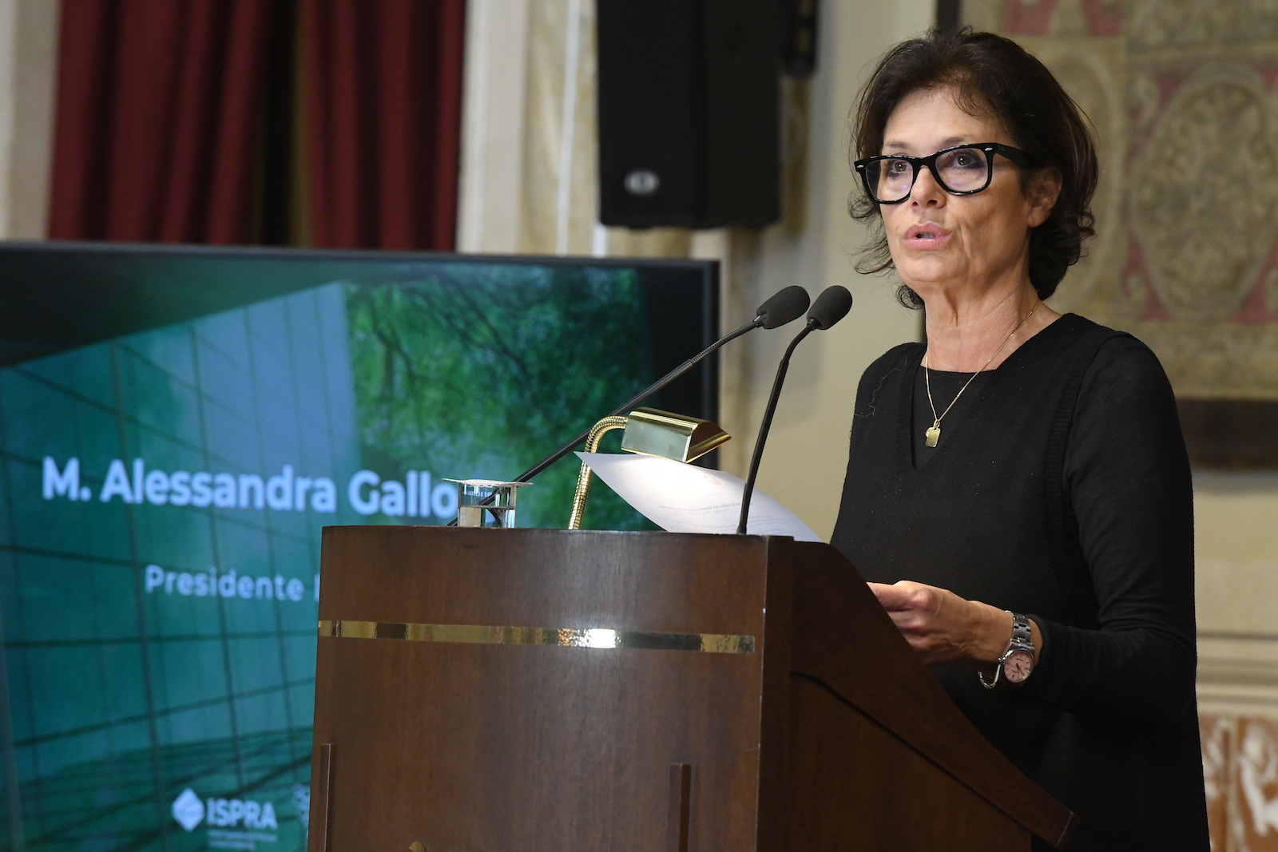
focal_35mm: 285
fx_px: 10118
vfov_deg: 4.8
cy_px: 426
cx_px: 639
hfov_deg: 7.2
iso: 4000
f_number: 5.6
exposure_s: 1/160
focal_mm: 190
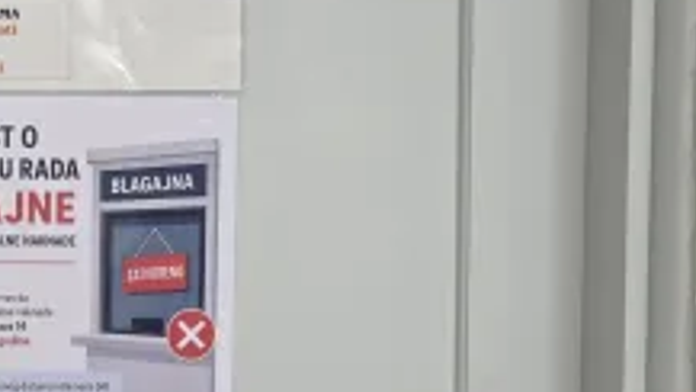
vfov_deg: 8.5
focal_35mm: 142
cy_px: 241
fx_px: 2620
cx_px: 87
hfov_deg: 15.0
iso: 80
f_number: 2.4
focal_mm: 7
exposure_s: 1/100
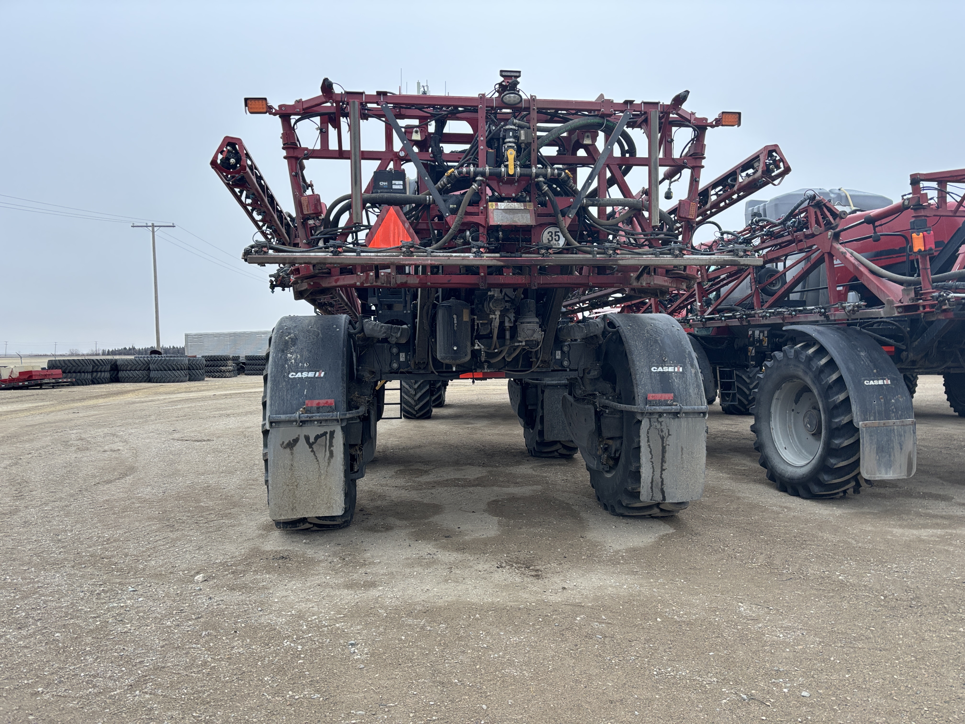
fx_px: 725
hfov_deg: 67.3
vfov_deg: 53.1
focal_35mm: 26
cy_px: 362
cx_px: 482
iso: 125
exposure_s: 1/121
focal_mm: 5.96
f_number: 1.6
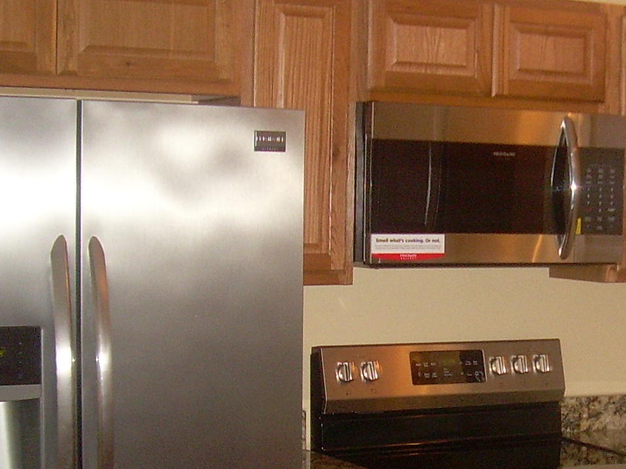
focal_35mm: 90
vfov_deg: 16.3
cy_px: 347
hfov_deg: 21.2
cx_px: 596
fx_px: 1627
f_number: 2.8
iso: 200
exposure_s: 1/60
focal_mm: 6.3
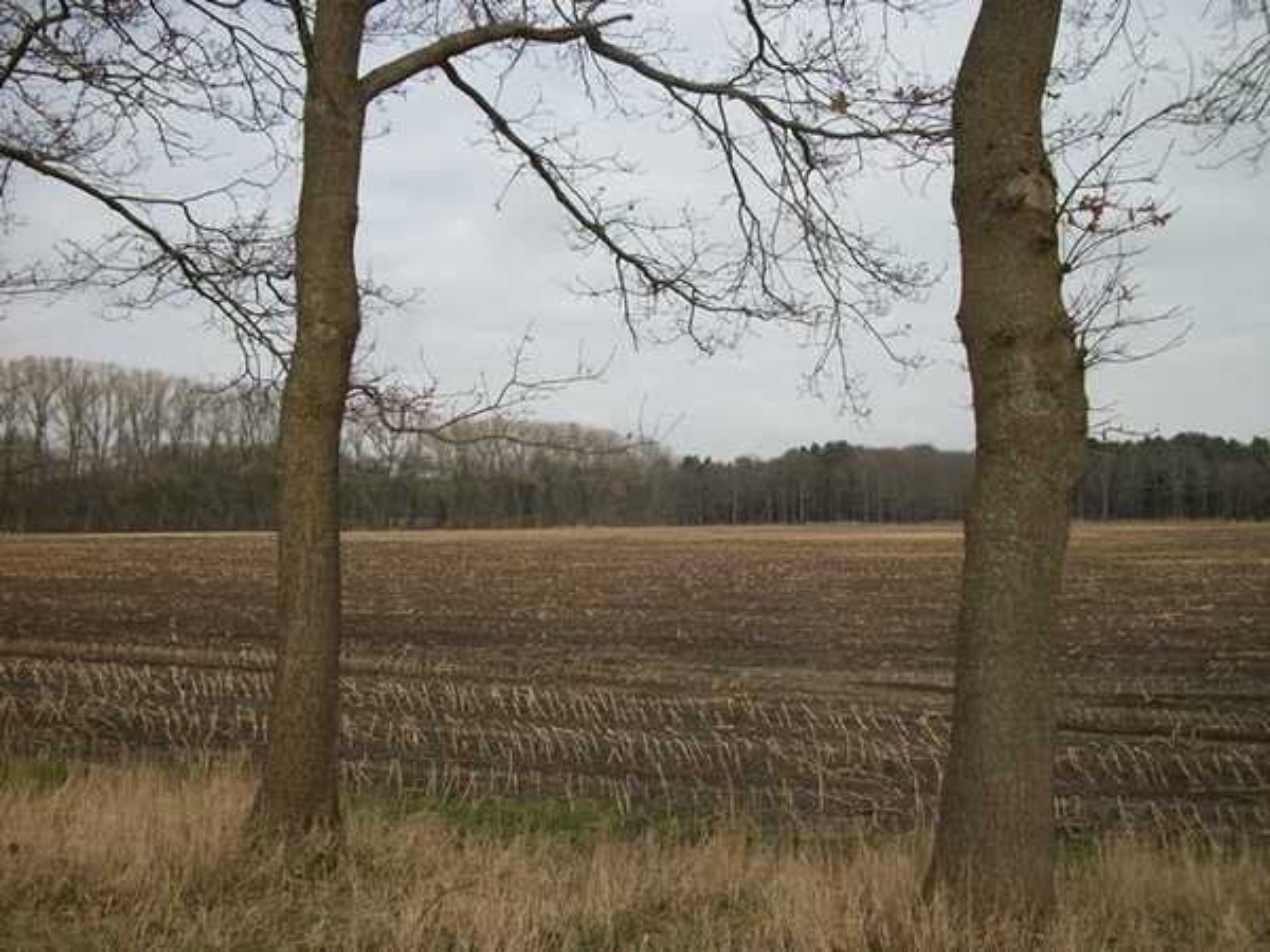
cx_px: 635
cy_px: 476
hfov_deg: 56.8
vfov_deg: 44.2
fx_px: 1174
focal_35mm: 32
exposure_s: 1/160
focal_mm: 5.7
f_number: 8.8
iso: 80
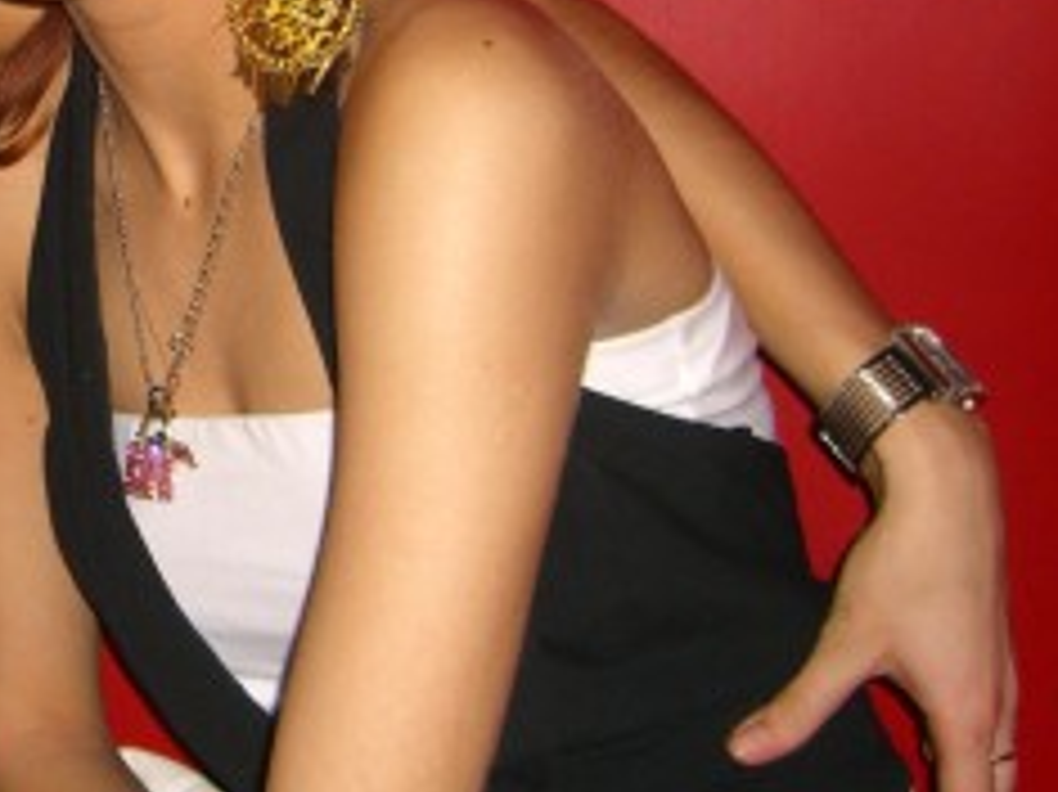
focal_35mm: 97
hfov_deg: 19.5
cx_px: -63
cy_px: 153
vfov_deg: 15.1
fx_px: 2963
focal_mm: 7.9
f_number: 2.8
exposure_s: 1/60
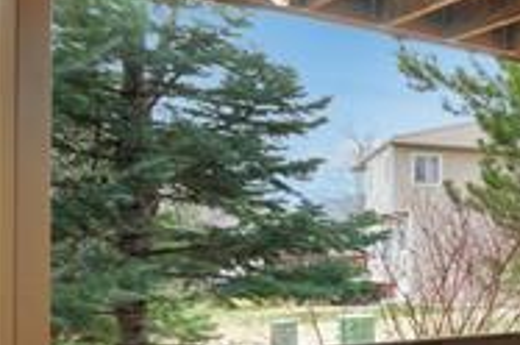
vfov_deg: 27.7
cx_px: 887
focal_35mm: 48
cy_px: 242
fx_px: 692
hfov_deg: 24.1
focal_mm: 14
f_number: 18
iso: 640
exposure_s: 1/30
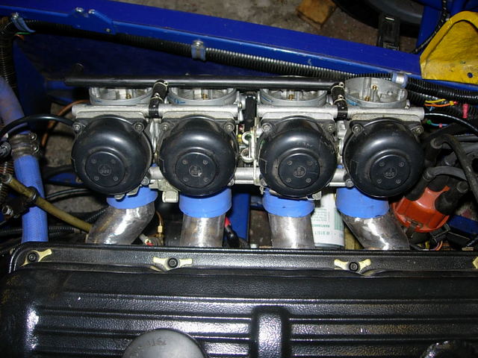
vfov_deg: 37.7
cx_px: 239
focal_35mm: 38
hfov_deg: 49.0
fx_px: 525
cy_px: 179
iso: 79
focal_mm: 7.8
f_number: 2.8
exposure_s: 1/64
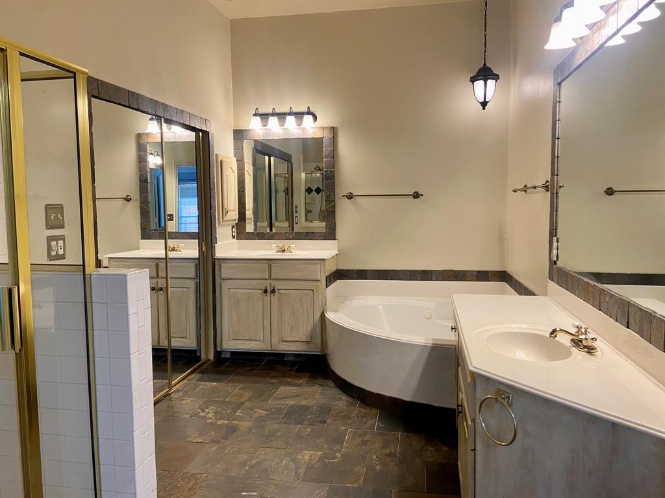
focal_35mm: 26
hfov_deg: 67.3
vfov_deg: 53.1
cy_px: 249
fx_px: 499
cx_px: 332
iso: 80
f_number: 1.8
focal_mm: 4.25
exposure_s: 1/60
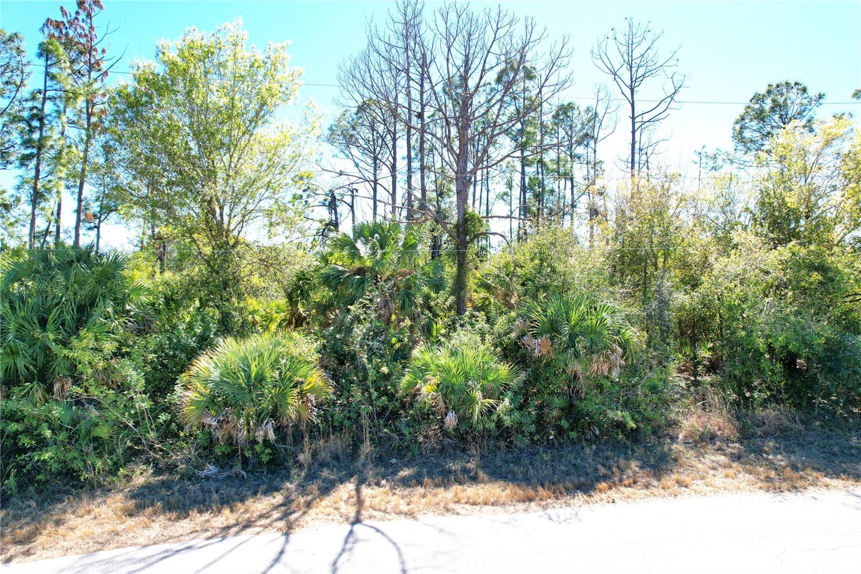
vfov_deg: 57.2
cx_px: 430
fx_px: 526
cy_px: 287
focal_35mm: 22
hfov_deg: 78.6
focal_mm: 8.38
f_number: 2.8
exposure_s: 1/1000
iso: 100
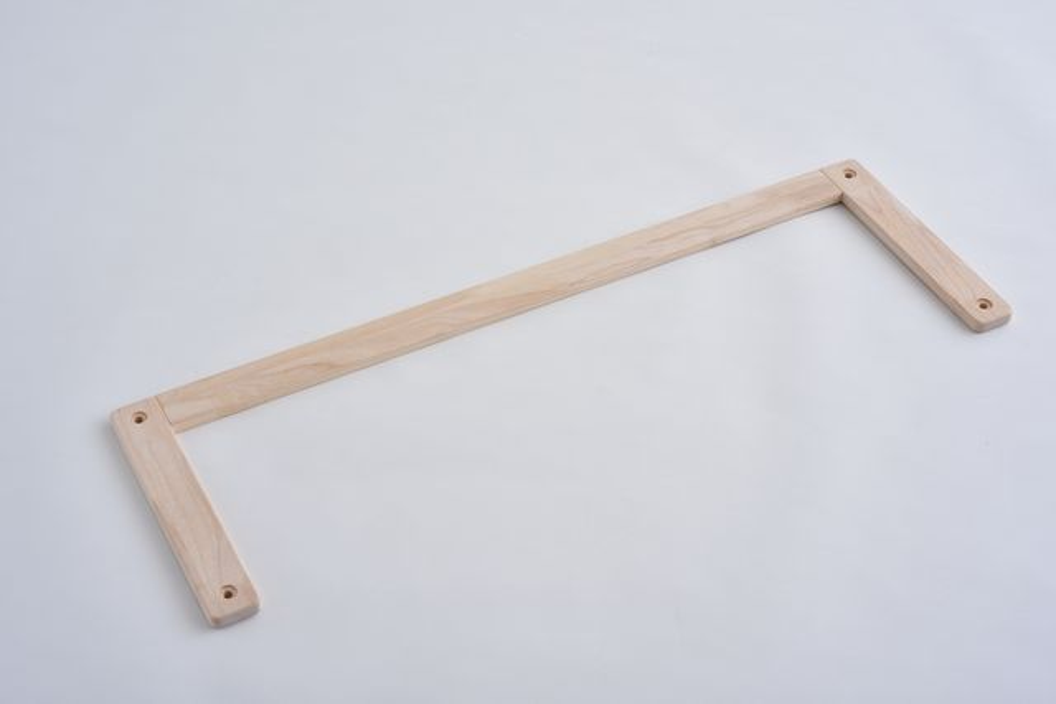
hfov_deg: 33.4
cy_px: 352
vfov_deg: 22.6
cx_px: 528
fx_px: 1760
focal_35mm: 60
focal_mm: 60
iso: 200
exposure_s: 1/125
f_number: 16
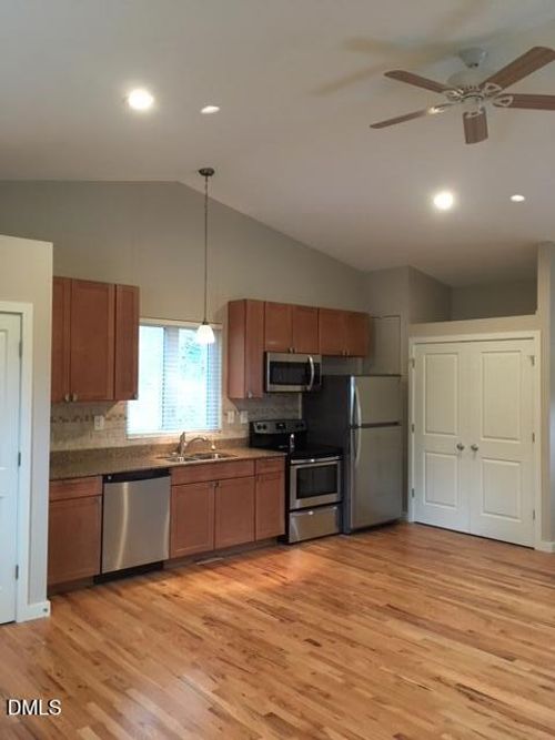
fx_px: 620
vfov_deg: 61.7
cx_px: 278
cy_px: 370
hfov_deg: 48.2
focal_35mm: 29
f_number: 2.2
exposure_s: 1/30
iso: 200
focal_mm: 4.15
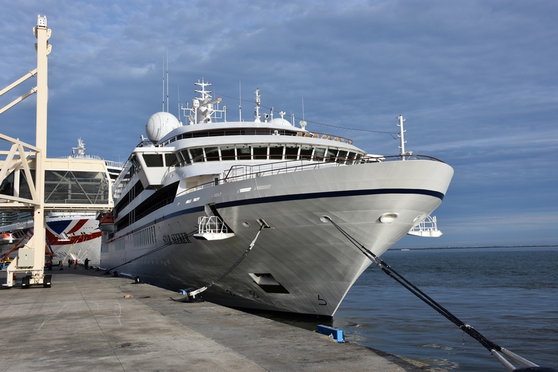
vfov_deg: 35.5
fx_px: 581
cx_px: 279
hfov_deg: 51.3
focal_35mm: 38
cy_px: 186
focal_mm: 25
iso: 140
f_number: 8
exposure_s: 1/500
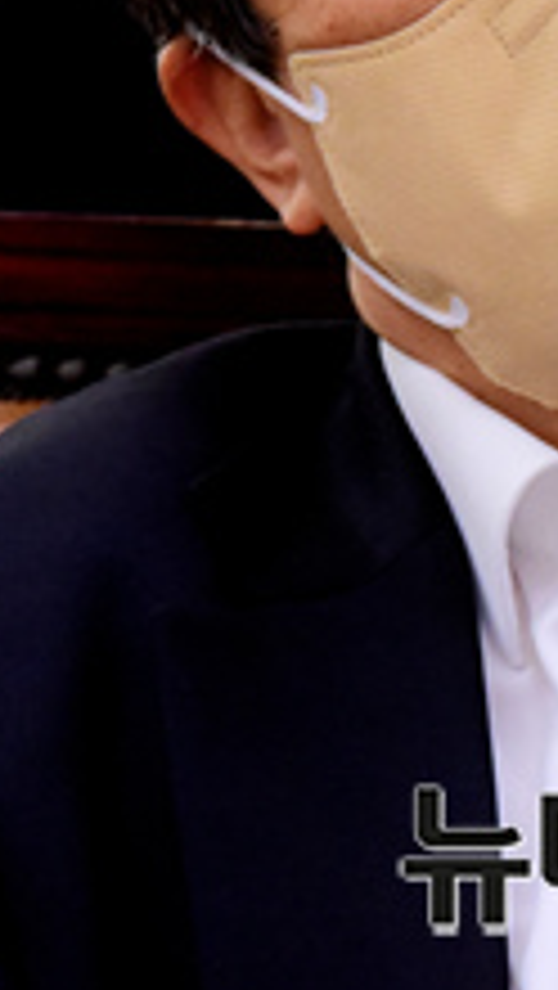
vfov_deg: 1.8
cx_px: 652
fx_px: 31963
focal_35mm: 1217
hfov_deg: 1.0
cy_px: 70
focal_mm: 400
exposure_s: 1/250
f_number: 8
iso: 5000
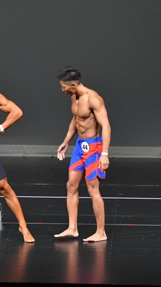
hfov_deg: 3.4
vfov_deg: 6.1
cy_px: 143
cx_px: 13
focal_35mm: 356
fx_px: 2706
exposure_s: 1/400
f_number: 5.6
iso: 4000
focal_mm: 150
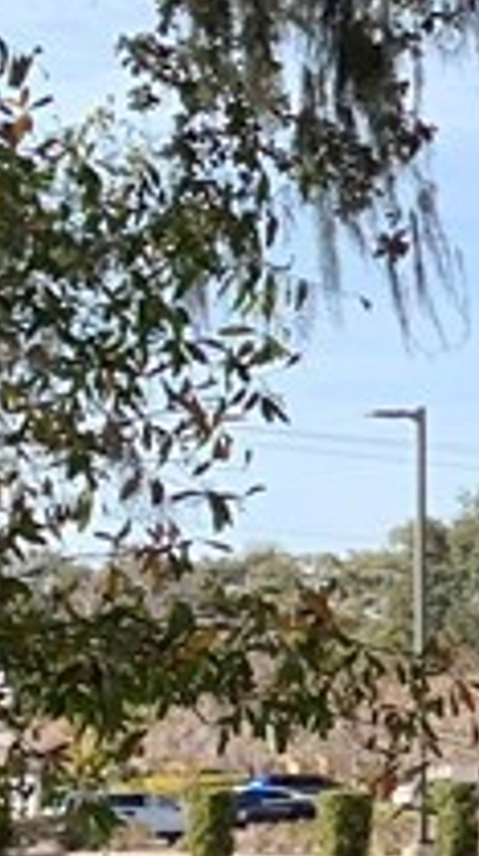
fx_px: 3150
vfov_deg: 15.4
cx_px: 1969
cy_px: 614
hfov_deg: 6.7
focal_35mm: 139
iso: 25
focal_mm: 4.25
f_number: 1.8
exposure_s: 1/664
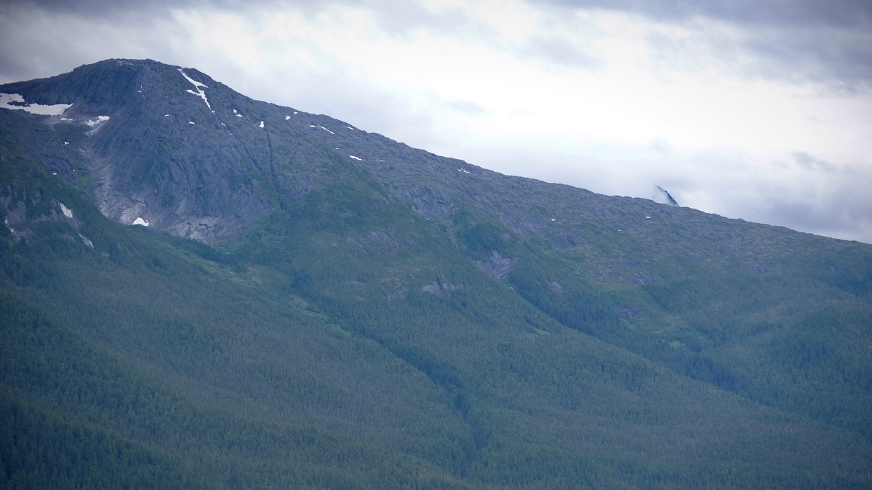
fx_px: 2867
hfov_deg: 17.3
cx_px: 448
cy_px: 299
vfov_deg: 9.8
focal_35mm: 124
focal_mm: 112
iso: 100
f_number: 4.8
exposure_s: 1/320
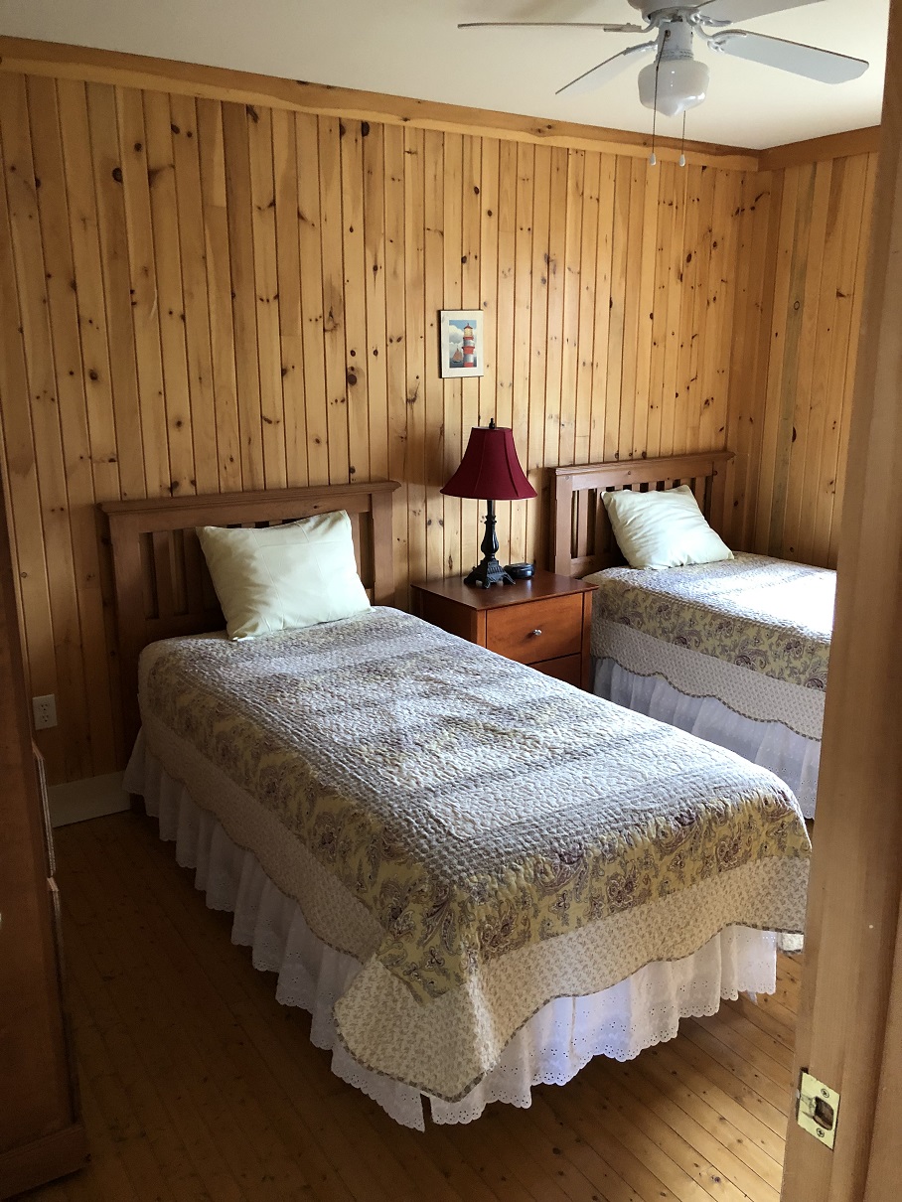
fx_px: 972
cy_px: 601
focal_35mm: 28
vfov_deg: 63.4
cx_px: 451
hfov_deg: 49.8
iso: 80
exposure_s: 1/15
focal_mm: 4
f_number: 1.8
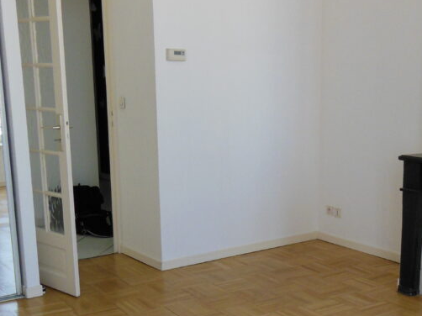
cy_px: 224
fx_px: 621
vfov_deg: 28.2
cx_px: 295
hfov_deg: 36.9
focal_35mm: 51
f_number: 3.5
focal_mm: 4.5
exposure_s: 1/250
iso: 400
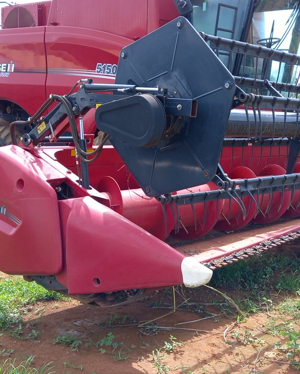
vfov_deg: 38.8
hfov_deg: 31.3
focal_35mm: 48
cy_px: 186
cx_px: 191
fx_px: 533
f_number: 2
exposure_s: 1/201
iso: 26
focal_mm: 4.6
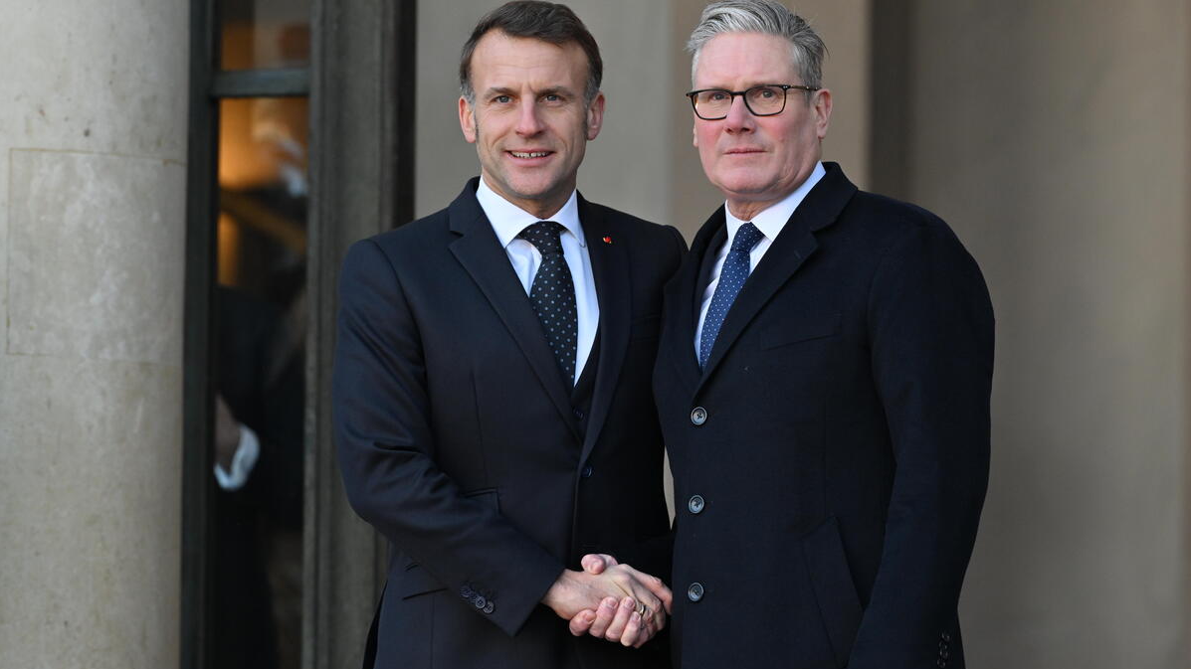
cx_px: 595
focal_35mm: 420
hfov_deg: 5.1
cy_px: 358
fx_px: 13262
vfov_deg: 2.9
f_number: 5.6
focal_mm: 400
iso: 1250
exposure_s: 1/800
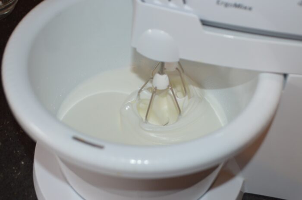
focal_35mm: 52
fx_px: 440
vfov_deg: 25.7
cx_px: 151
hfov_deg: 37.9
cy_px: 100
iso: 450
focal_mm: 35
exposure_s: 1/30
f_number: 5
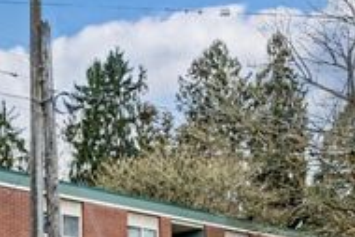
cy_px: 169
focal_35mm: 42
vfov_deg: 31.5
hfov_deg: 41.5
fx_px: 414
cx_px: 17
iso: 320
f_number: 9
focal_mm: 16
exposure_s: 1/320
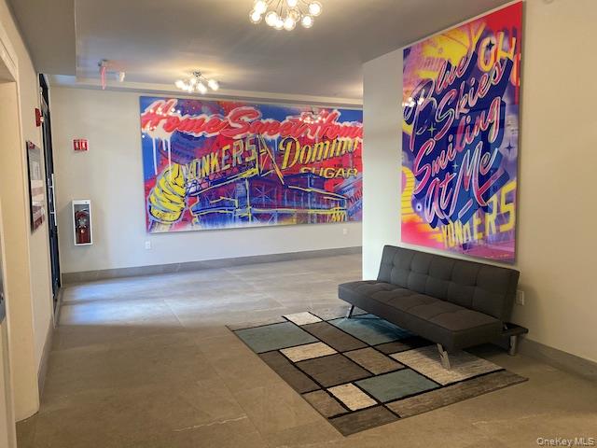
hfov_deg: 67.3
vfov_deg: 53.1
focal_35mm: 26
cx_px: 298
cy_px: 224
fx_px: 448
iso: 160
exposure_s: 1/60
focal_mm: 4.25
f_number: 1.8
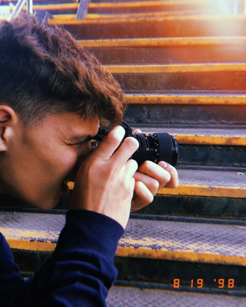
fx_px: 346
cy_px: 154
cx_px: 89
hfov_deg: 38.8
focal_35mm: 38
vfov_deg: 47.9
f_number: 2.2
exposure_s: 1/60
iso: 32
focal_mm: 4.15
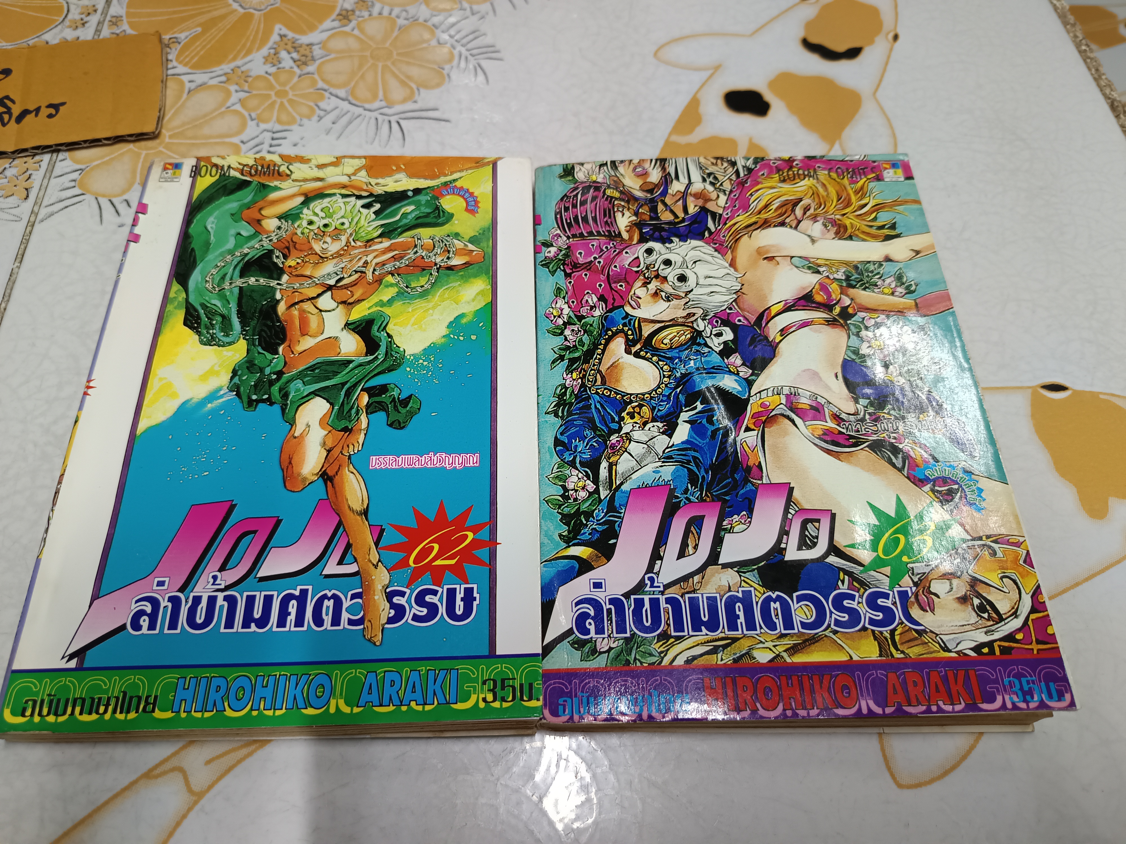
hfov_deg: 71.6
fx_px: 781
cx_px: 563
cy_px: 422
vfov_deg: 56.8
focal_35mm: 24
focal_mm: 5.31
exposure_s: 1/33.3
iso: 945
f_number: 1.7
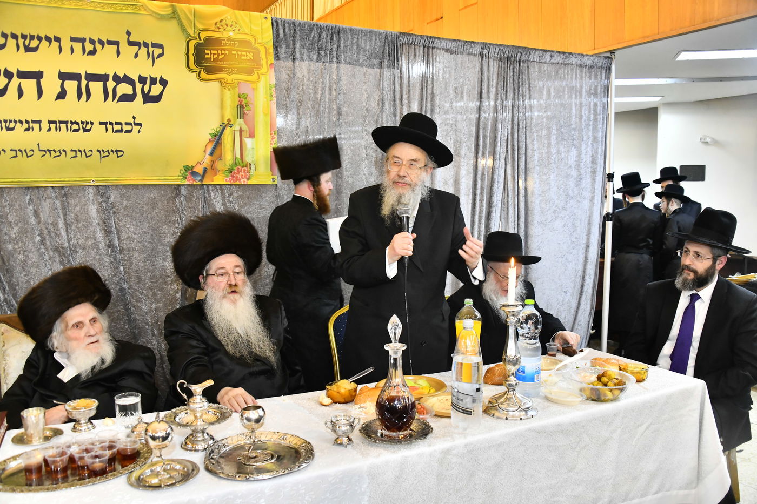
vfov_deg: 46.4
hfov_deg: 65.5
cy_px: 252
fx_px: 589
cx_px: 378
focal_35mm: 28
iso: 2500
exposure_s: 1/125
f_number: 5.6
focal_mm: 28
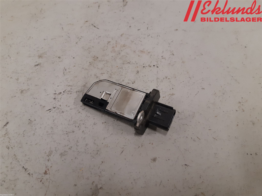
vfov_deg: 53.1
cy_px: 98
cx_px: 131
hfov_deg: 67.3
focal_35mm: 26
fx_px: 197
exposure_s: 1/50
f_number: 1.7
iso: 125
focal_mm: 3.93
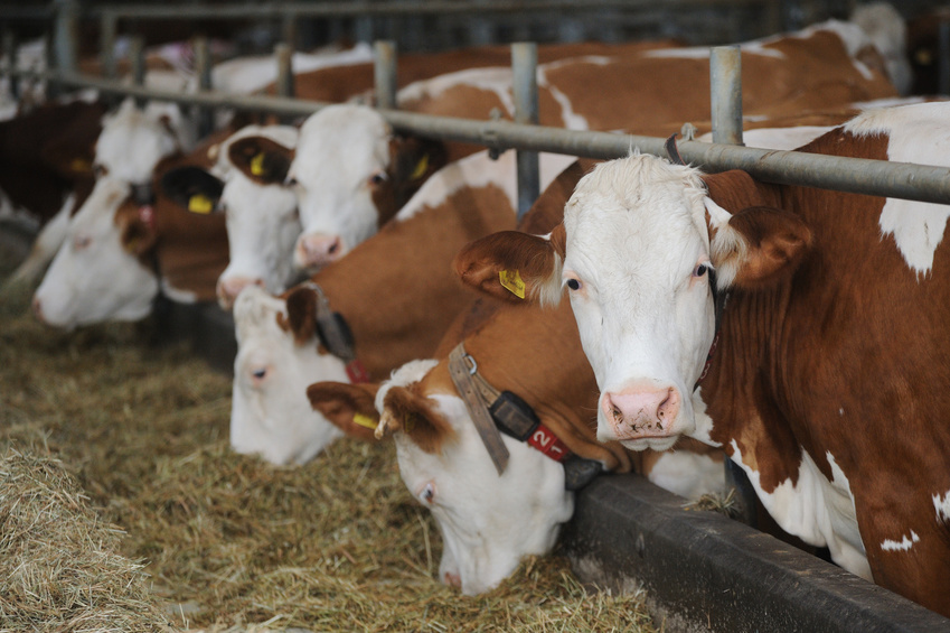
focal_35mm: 180
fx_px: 4747
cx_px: 475
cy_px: 316
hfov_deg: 11.4
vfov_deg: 7.6
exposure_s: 1/1000
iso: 800
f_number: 4
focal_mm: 180
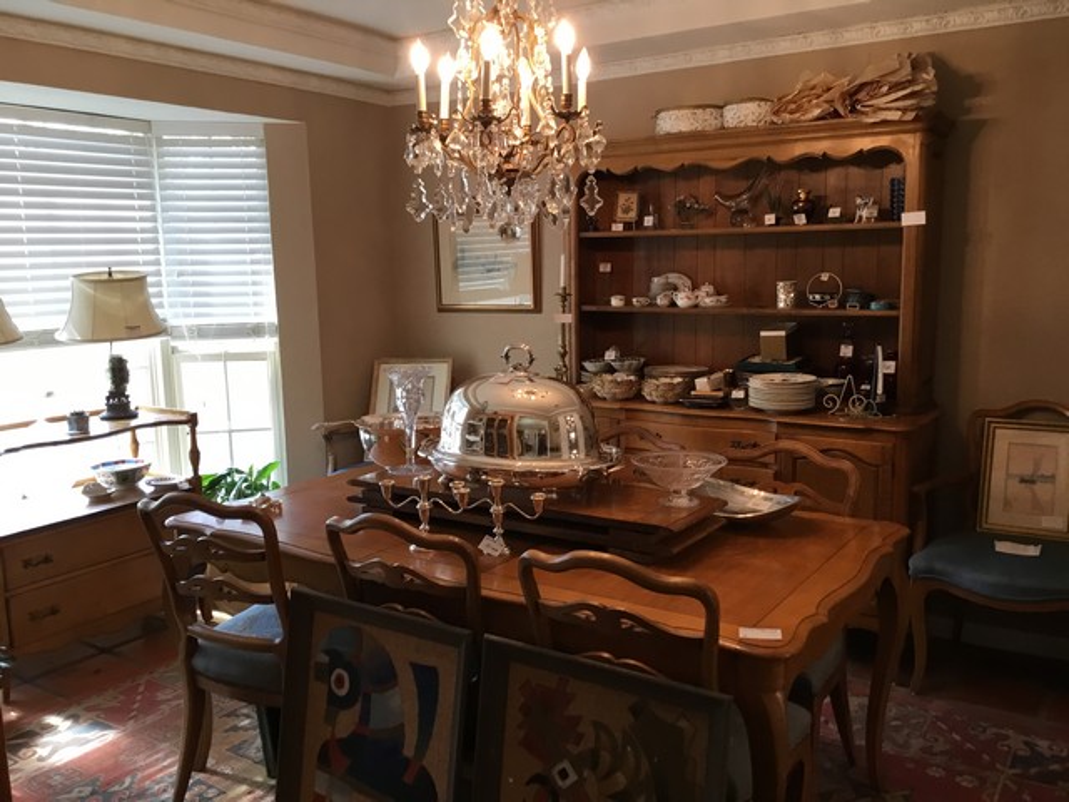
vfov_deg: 45.4
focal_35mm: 31
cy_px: 401
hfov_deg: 58.4
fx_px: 957
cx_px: 534
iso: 64
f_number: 2.4
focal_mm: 3.3
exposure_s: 1/30
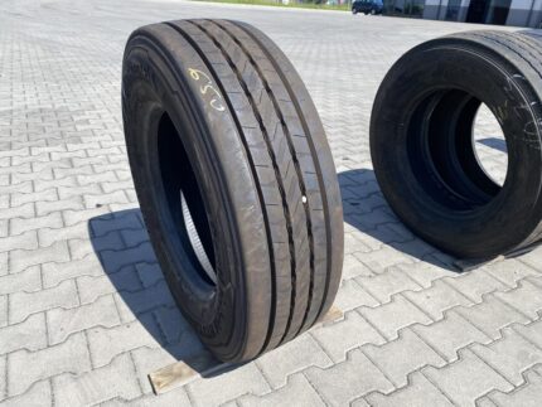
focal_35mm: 26
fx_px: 407
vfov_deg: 53.1
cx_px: 271
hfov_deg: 67.3
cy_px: 204
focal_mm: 4.25
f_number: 1.8
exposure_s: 1/1779
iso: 32
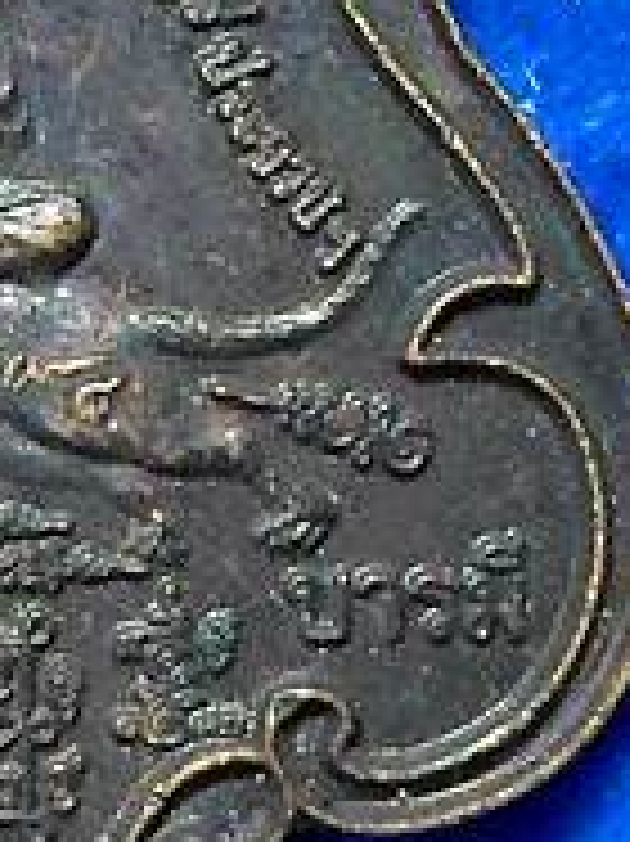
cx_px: -119
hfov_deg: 20.5
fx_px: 1628
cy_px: 135
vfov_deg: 28.2
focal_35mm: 67
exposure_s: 1/20
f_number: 2.5
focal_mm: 4.5
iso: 400
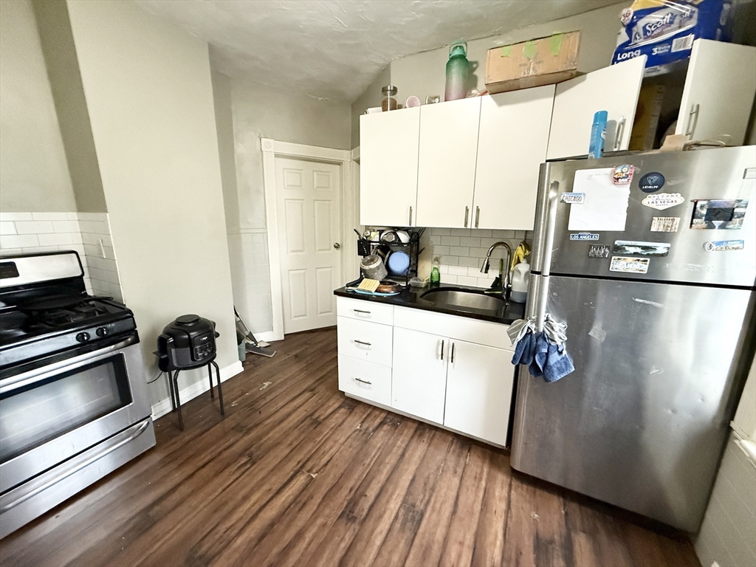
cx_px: 378
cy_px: 284
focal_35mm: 14
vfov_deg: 85.7
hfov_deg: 102.1
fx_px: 306
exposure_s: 1/60
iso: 800
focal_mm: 2.22
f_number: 2.2
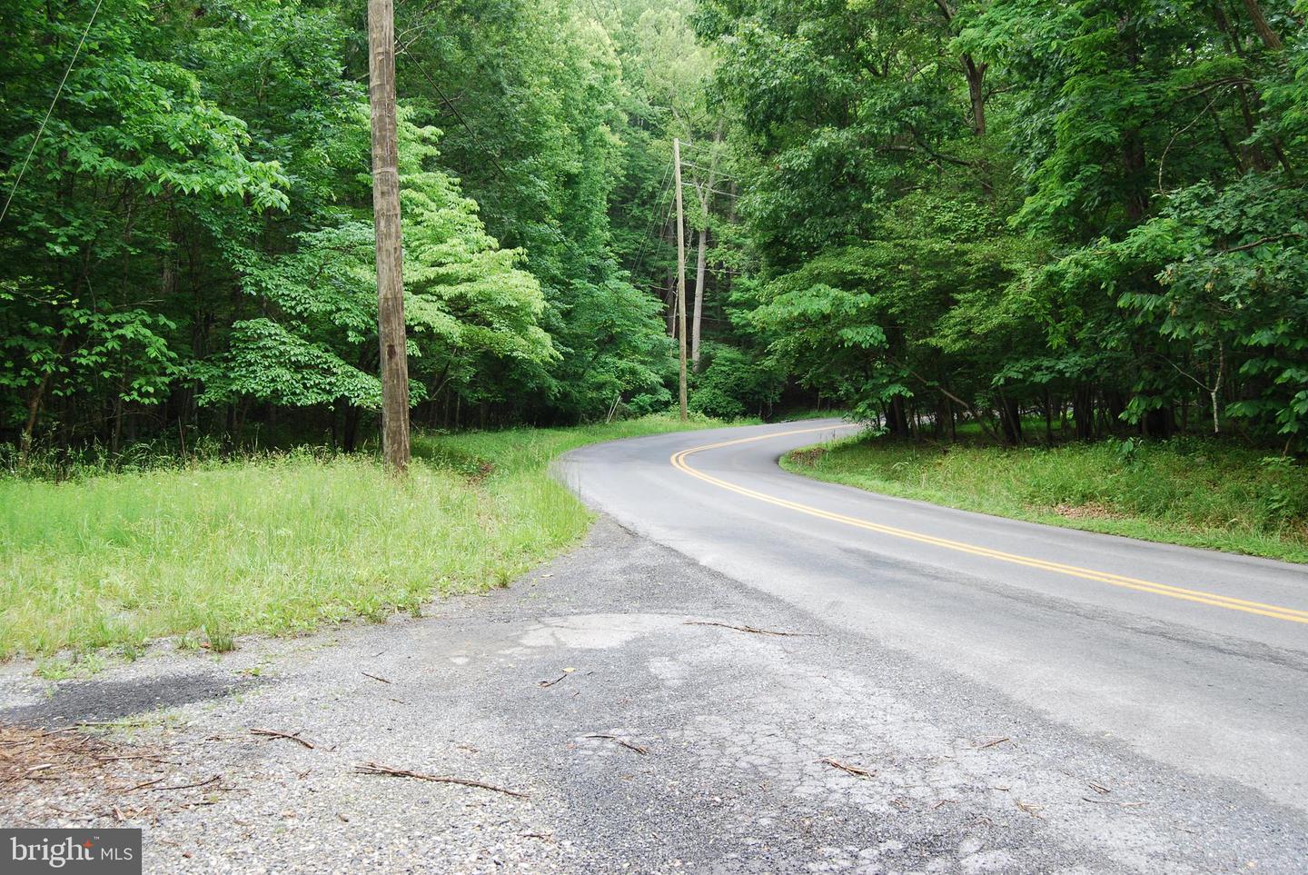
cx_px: 654
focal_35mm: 34
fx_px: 1255
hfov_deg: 55.1
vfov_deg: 38.4
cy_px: 438
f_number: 5
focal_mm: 23
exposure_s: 1/60
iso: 200
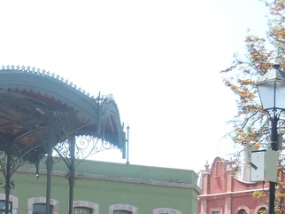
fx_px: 1349
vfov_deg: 8.9
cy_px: 243
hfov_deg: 11.8
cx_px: -49
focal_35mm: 164
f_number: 4.3
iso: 80
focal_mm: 11.7
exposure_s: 1/200
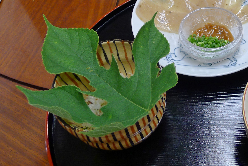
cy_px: 59
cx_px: 215
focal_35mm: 42
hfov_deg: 43.1
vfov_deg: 31.7
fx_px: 289
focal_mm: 5.1
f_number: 2
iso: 100
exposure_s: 1/60
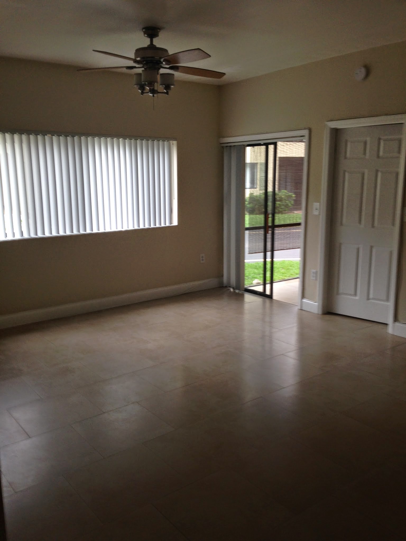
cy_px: 270
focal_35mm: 33
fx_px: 516
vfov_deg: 55.4
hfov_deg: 42.9
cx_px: 203
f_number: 2.4
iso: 64
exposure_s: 1/24
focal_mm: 4.12
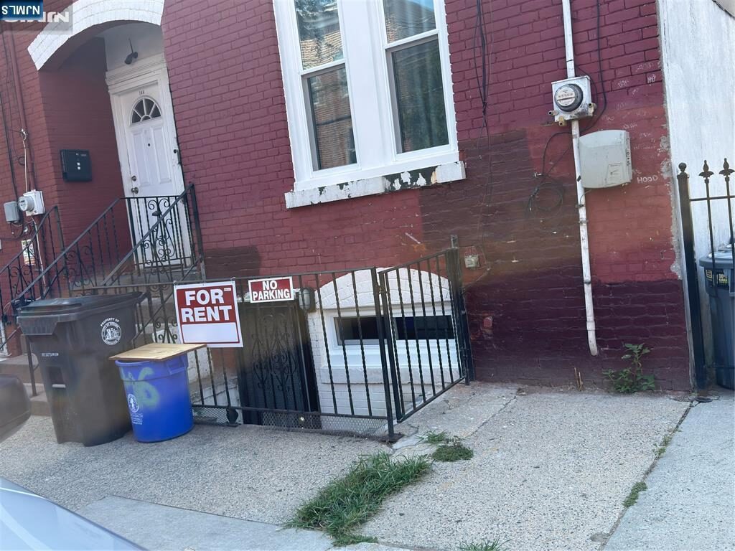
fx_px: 743
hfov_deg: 52.6
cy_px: 276
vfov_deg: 40.7
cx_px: 368
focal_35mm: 35
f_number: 1.78
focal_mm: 6.76
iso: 100
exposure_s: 1/1242
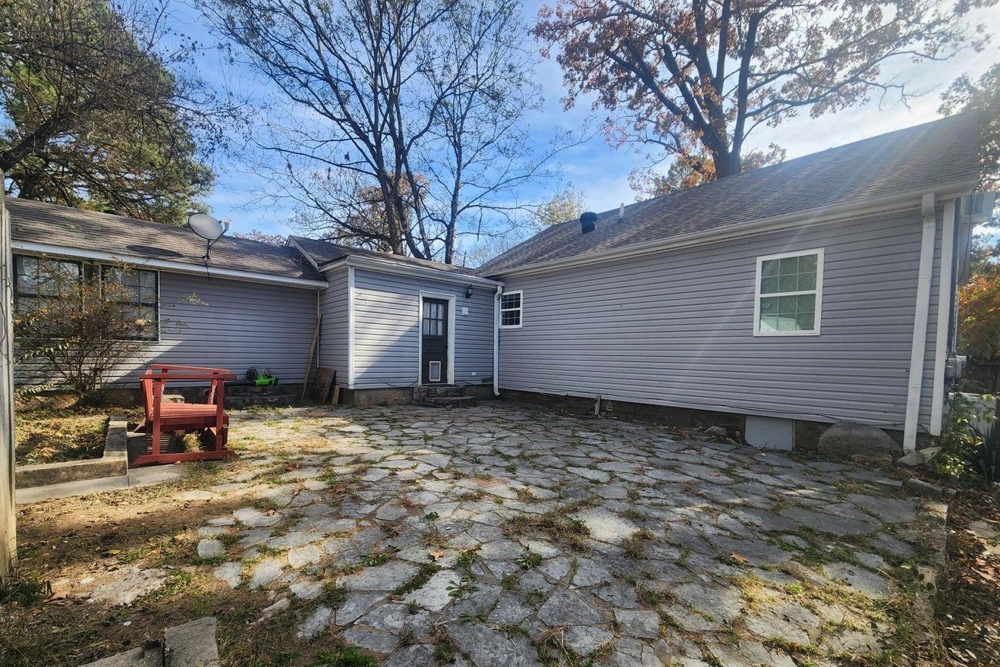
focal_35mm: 14
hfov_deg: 104.2
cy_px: 367
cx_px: 483
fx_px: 389
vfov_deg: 81.0
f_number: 2.2
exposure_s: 1/684
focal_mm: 2.2
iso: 50
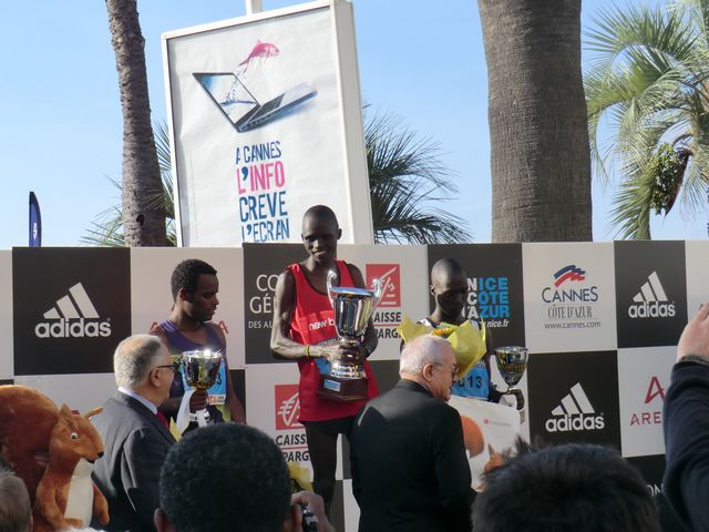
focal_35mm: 89
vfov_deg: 16.6
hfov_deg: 22.0
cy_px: 266
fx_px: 1823
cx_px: 354
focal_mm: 16
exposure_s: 1/320
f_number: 4.8
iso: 64
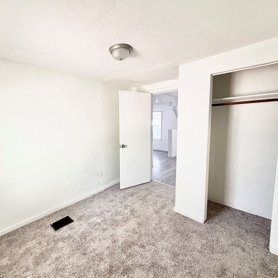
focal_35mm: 17
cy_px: 138
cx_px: 111
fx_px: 154
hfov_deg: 82.9
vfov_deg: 84.0
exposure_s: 1/72
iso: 320
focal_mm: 2.22
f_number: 2.2
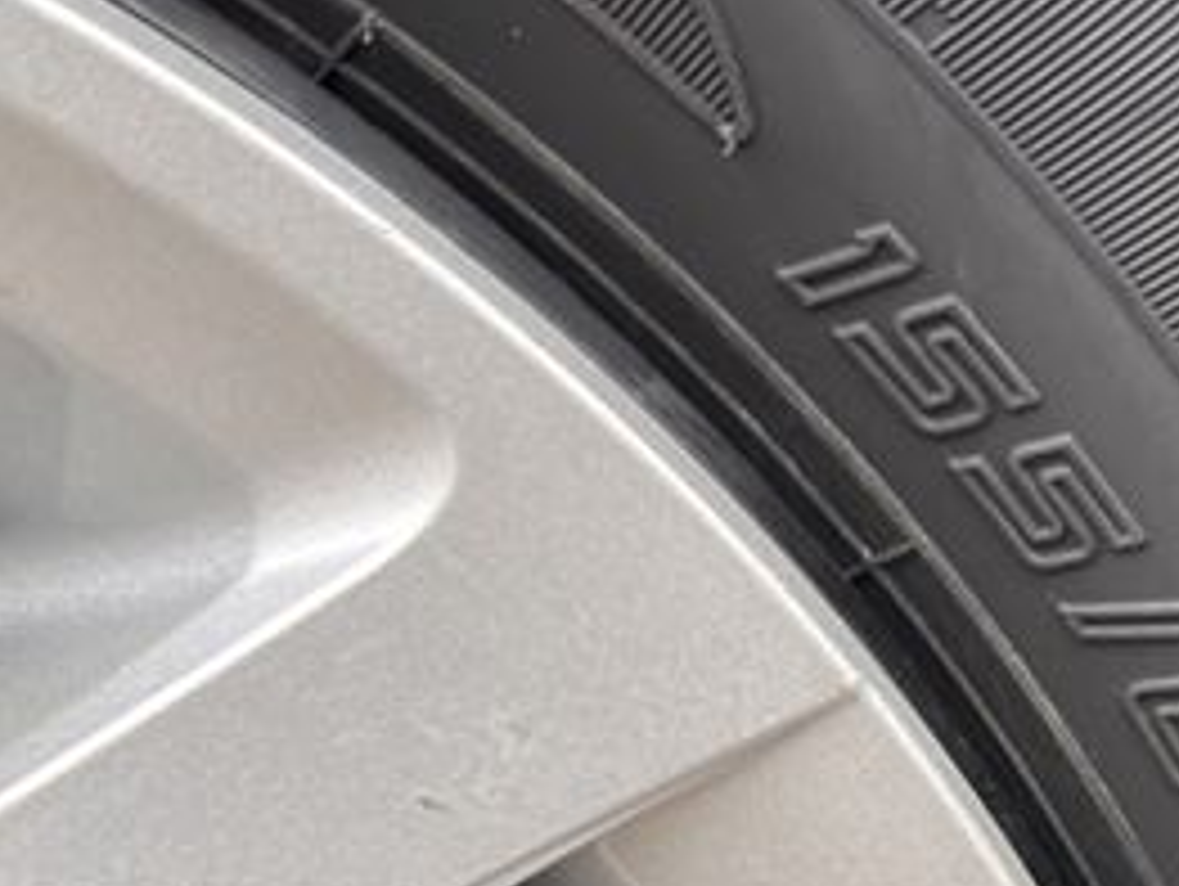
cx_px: 1287
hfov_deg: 15.1
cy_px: 989
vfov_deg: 11.5
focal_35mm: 127
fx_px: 4330
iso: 100
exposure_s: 1/60
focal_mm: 5.96
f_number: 1.6
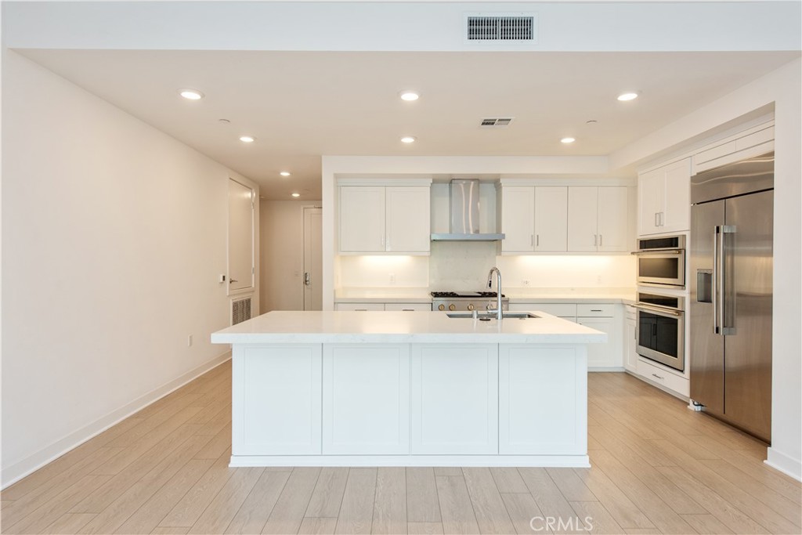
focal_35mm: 19
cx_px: 401
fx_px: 423
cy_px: 268
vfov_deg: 64.6
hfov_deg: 86.9
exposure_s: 1/125
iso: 500
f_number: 5.6
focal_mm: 19
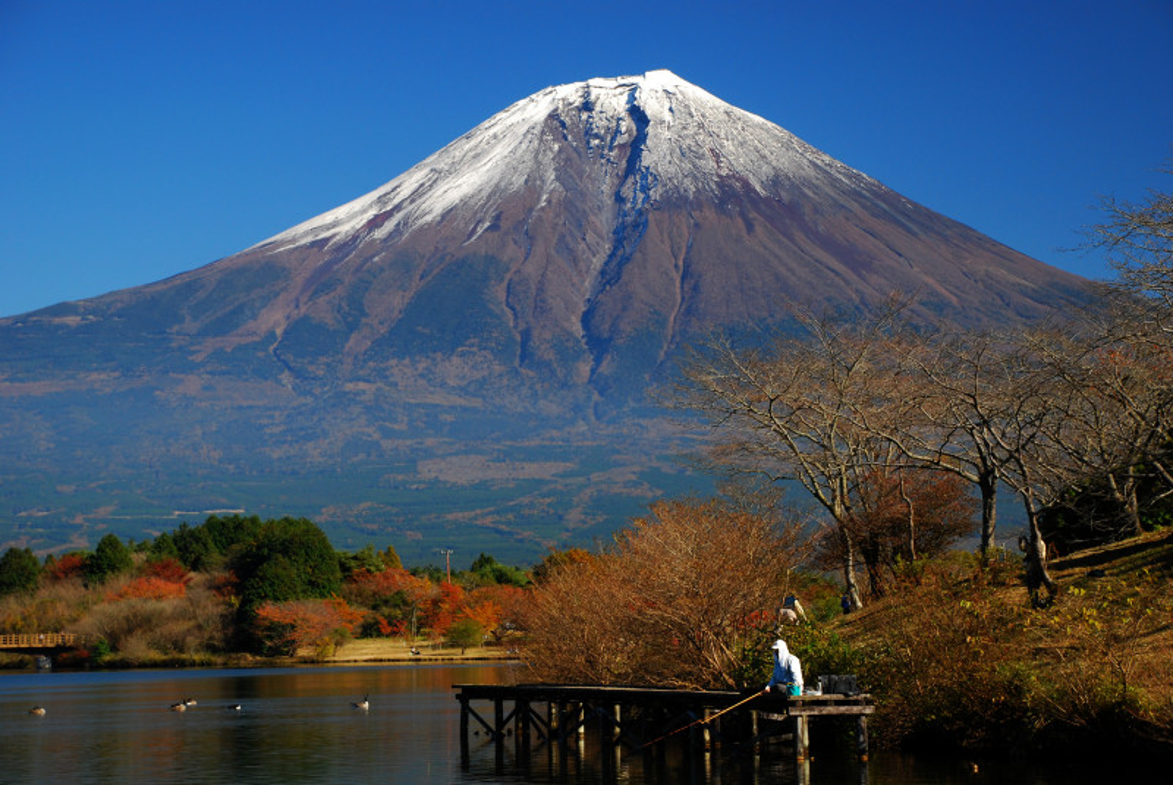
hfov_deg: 23.4
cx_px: 586
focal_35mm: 87
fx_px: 2837
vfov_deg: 15.7
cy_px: 392
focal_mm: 58
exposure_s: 1/200
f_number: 6.3
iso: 320
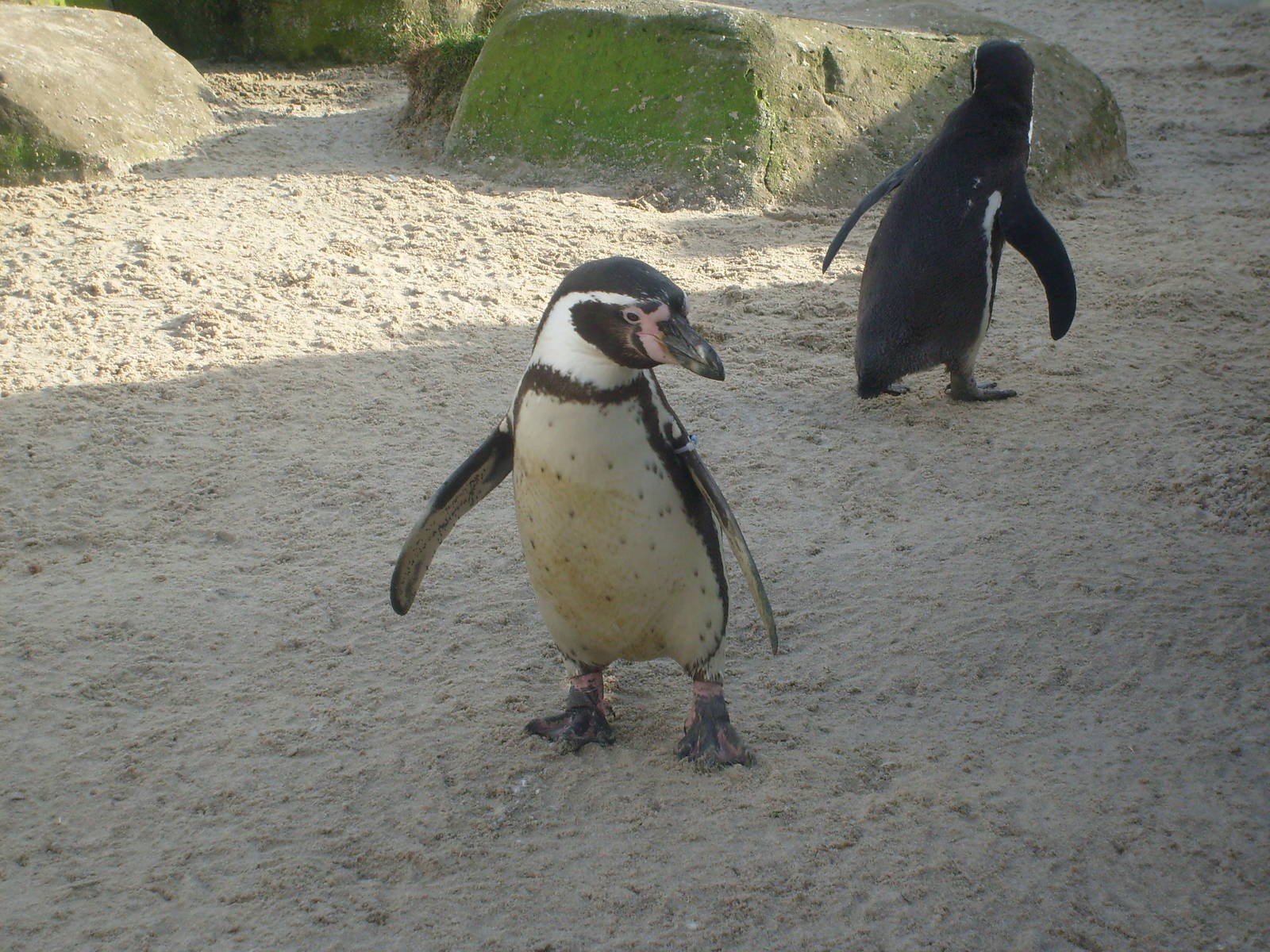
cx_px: 635
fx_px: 3375
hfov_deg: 21.3
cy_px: 476
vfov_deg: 16.1
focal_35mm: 92
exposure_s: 1/180
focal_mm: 15.5
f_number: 4.6
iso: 80
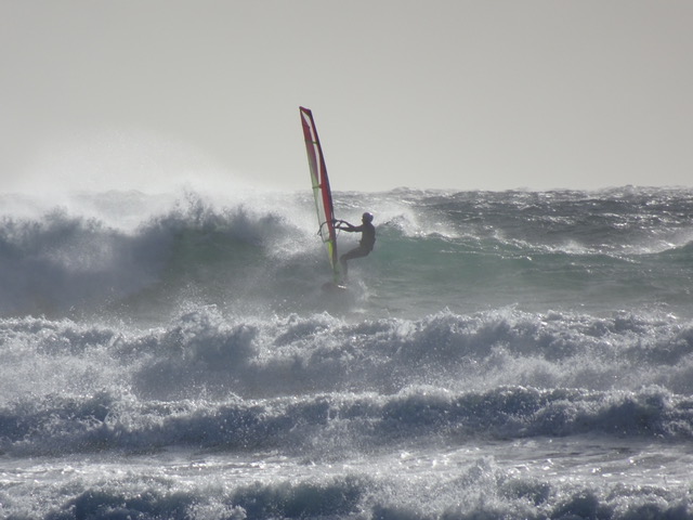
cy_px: 260
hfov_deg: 2.8
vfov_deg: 2.1
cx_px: 346
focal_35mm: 718
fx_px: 14374
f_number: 6.3
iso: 80
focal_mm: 122.7
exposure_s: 1/1250
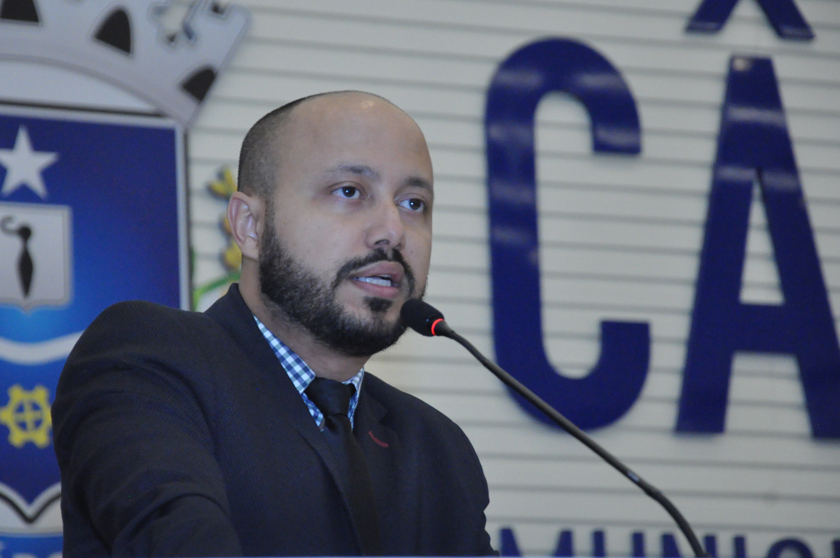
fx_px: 4161
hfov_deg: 11.5
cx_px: 408
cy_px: 257
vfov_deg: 7.7
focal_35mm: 179
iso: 3200
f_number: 5.6
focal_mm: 105
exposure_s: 1/160
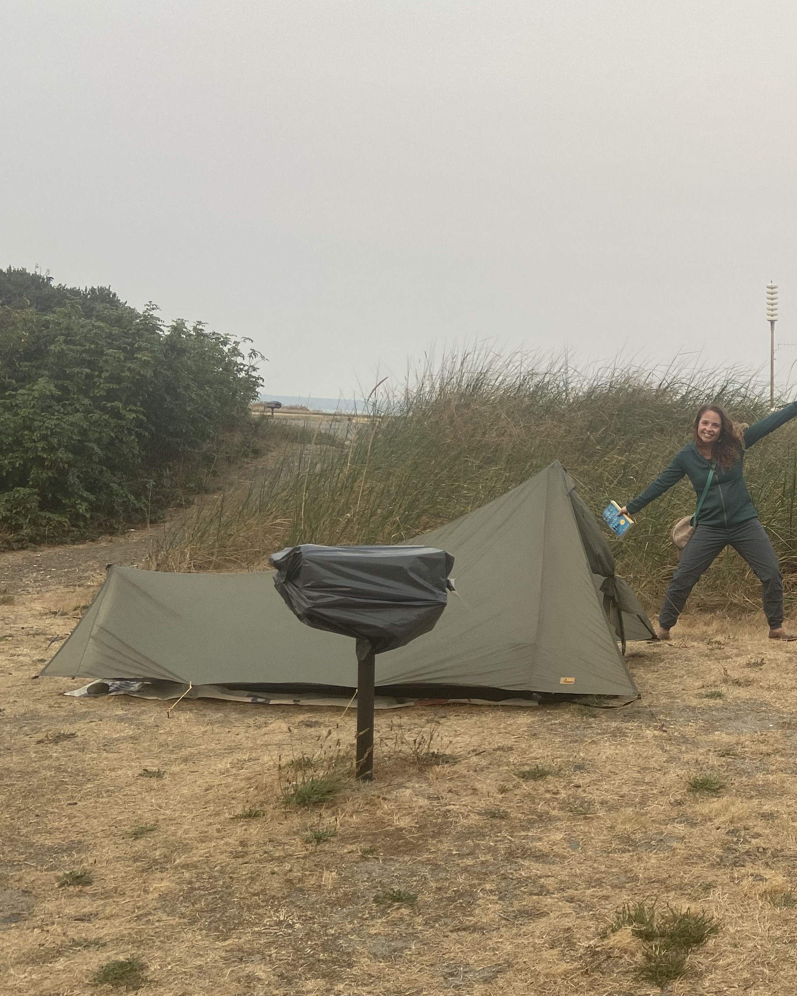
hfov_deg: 31.3
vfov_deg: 41.1
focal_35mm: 45
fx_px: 1327
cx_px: 772
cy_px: 551
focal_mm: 4.25
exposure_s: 1/121
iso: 50
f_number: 1.8
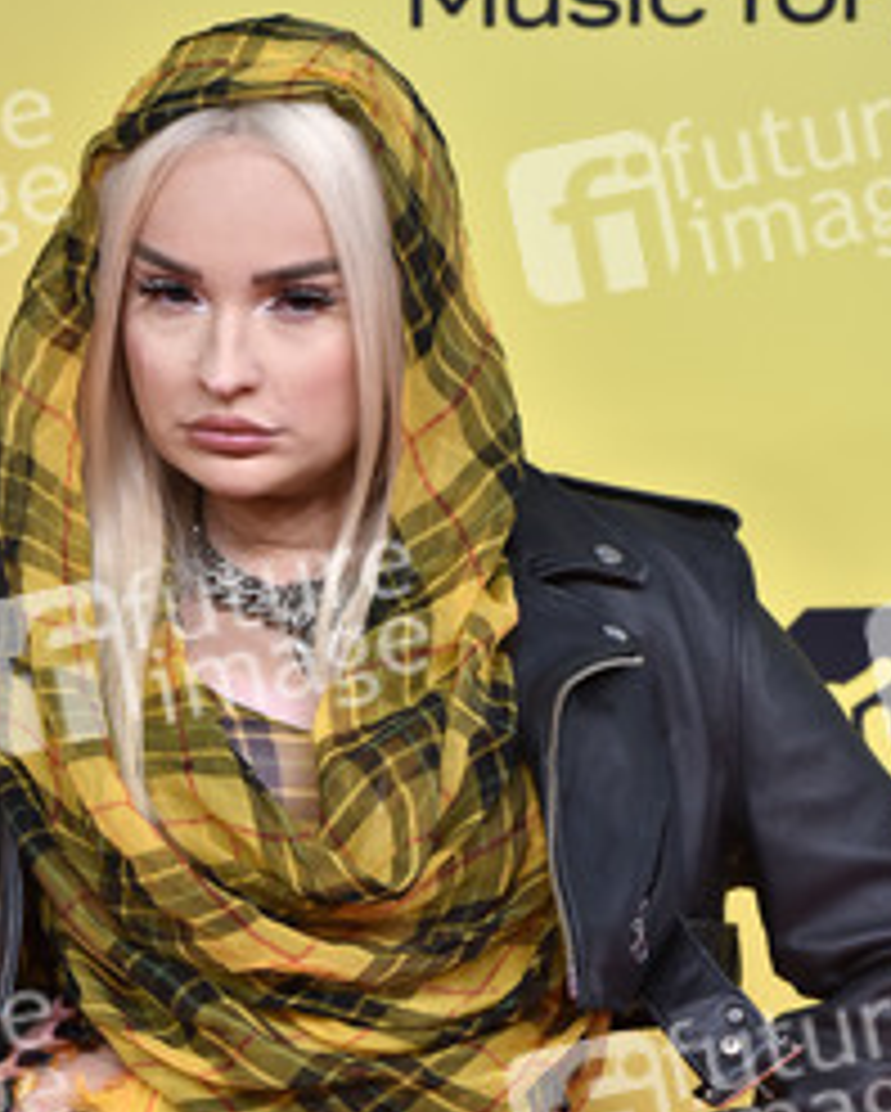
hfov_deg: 6.4
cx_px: 328
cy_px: 873
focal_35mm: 243
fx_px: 8000
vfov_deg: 7.9
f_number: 5.6
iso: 2000
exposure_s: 1/200
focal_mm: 160
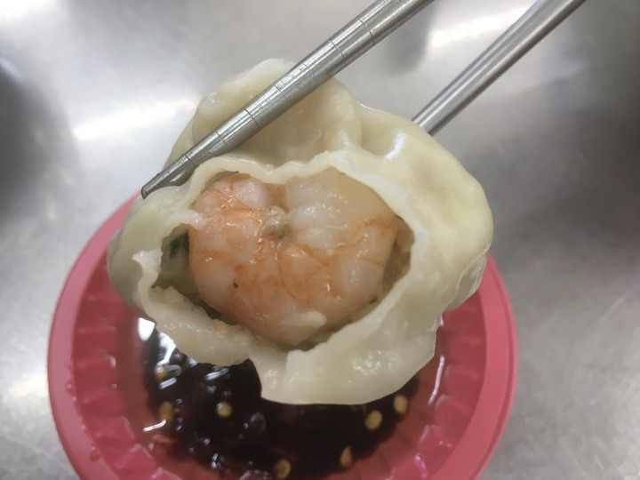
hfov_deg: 61.7
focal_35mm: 29
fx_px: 536
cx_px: 320
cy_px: 240
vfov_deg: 48.2
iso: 50
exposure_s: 1/30
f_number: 2.2
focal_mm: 4.15
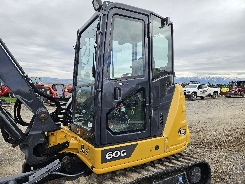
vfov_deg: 58.9
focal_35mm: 23
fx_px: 163
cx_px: 122
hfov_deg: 73.9
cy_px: 92
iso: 40
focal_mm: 5.4
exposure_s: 1/1380
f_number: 1.8
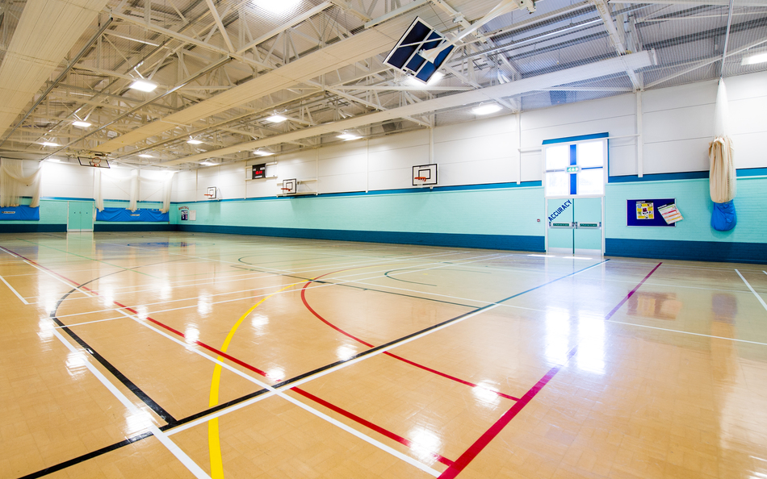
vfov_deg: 64.8
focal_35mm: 18
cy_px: 210
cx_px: 296
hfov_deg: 89.6
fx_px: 376
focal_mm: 14
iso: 200
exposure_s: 1/30
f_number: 5.6
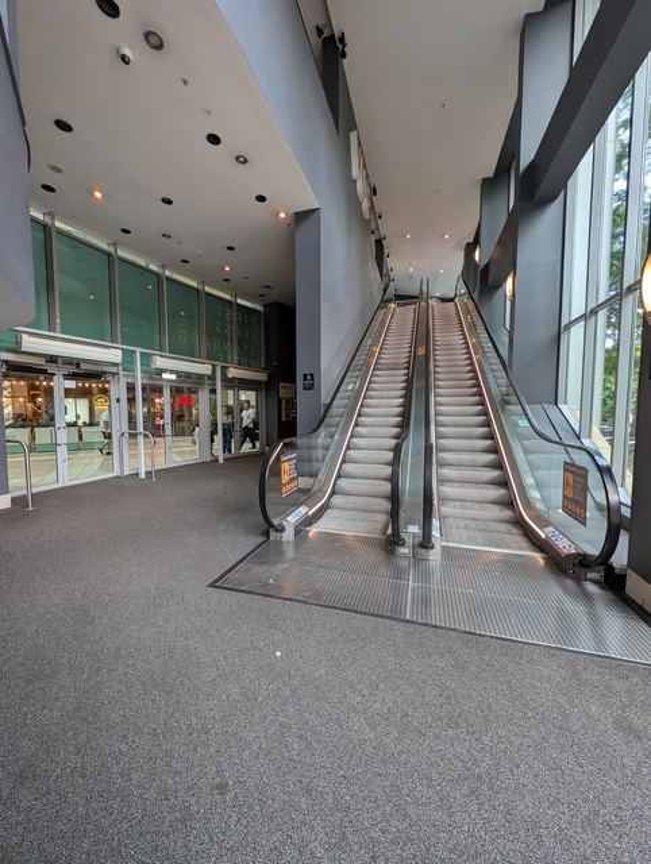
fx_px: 300
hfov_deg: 94.6
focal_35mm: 12
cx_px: 326
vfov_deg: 110.5
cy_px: 432
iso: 158
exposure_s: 1/138
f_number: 1.95
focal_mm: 2.23
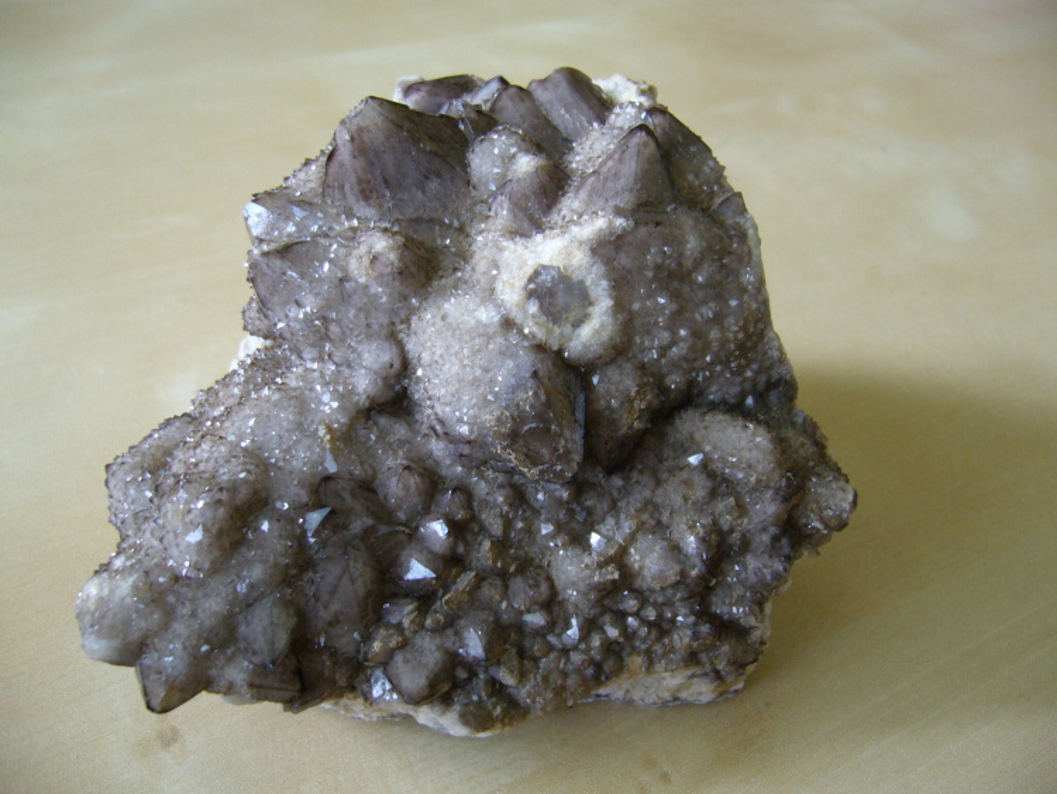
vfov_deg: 40.7
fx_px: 1069
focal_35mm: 35
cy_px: 397
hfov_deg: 52.6
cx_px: 528
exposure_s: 1/13
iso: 100
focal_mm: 5.8
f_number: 2.8
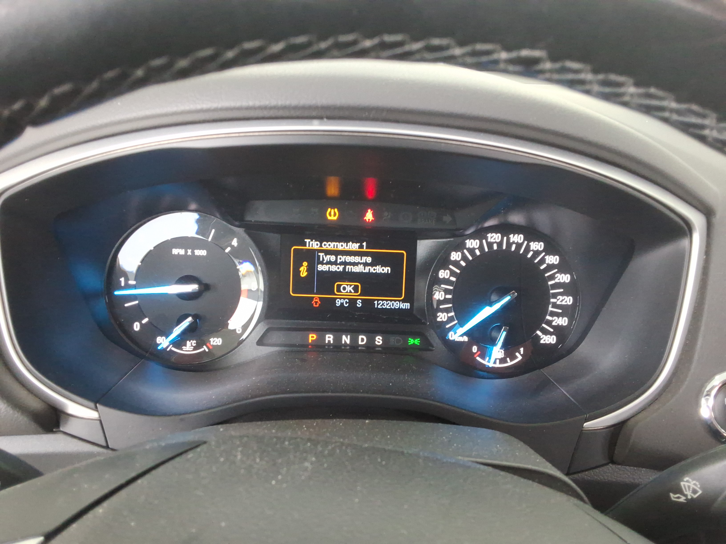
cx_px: 363
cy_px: 272
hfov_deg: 63.4
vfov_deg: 49.7
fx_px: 587
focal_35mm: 28
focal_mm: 2.91
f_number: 1.9
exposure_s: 1/40
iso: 164
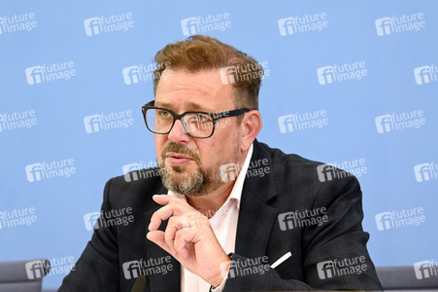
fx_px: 1641
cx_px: 219
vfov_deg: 10.1
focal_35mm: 135
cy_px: 146
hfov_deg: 15.2
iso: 3200
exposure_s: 1/500
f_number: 5.6
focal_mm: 135
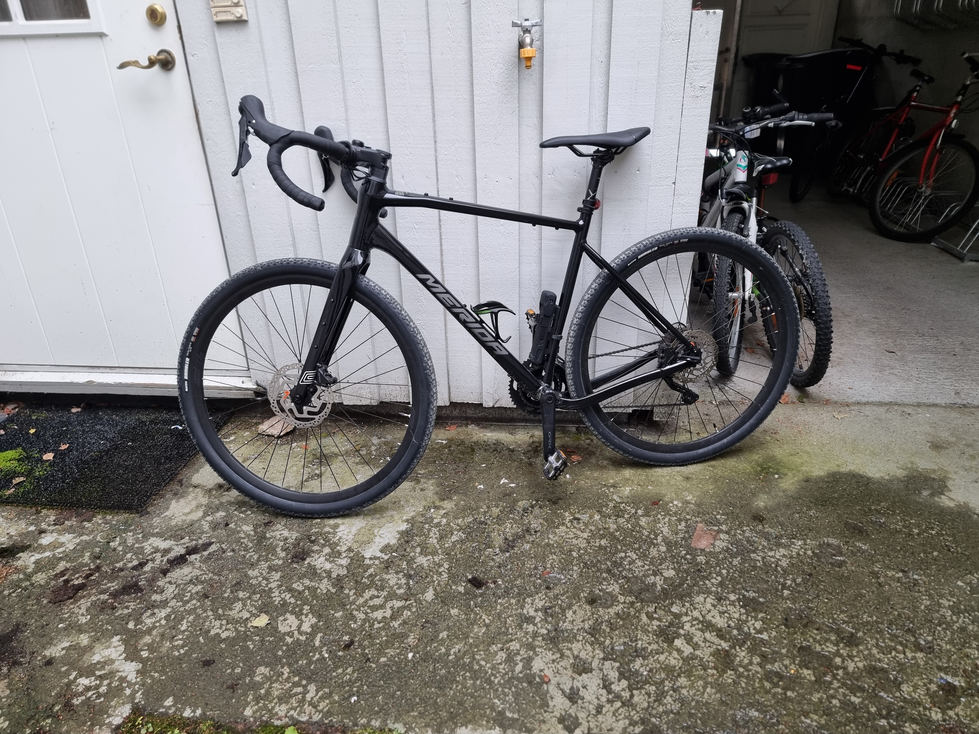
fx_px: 679
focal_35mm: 24
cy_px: 367
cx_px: 490
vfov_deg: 56.8
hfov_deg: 71.6
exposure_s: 1/100
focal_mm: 6.7
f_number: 1.8
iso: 80
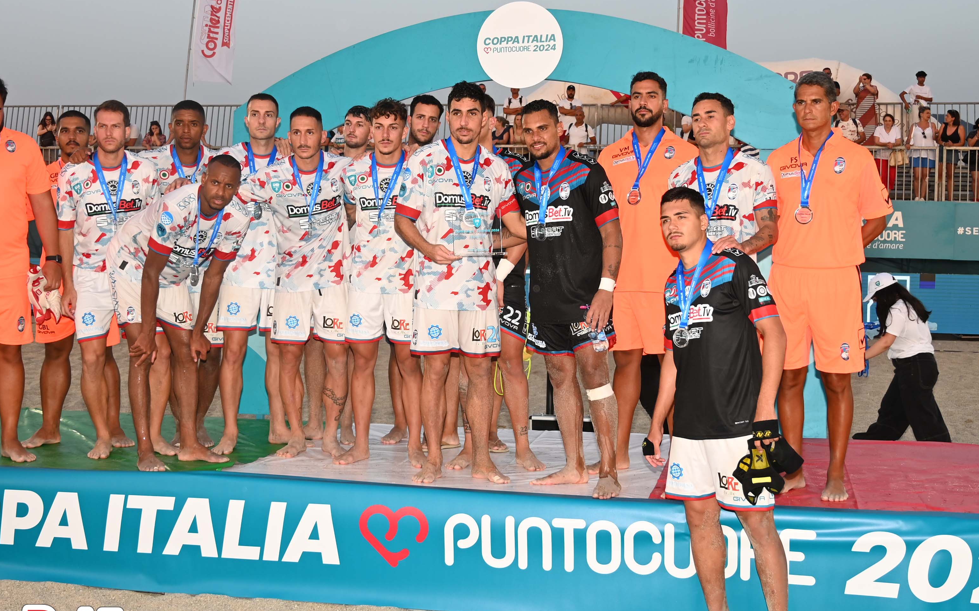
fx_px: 1254
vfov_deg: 27.4
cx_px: 478
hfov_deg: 42.6
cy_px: 263
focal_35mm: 47
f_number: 4
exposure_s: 1/200
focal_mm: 24
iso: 200
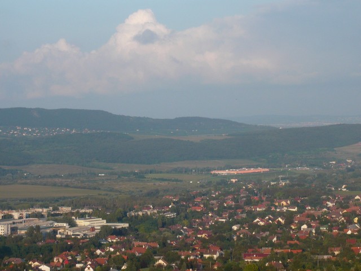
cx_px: 180
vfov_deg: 11.6
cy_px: 136
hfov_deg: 15.4
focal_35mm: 128
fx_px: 1335
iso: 100
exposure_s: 1/320
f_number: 5.6
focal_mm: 16.4
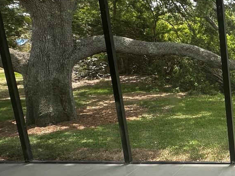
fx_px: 265
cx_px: 316
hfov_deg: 33.0
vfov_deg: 36.7
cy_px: 70
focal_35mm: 39
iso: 40
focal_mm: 2.22
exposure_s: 1/362
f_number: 2.2
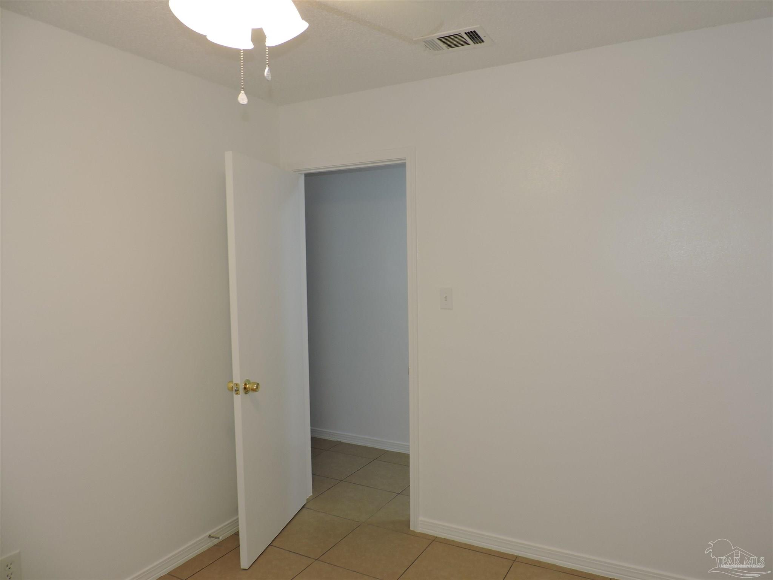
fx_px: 536
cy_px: 290
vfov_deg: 56.8
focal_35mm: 24
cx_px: 386
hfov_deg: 71.6
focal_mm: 4.3
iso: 100
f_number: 3
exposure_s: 1/40
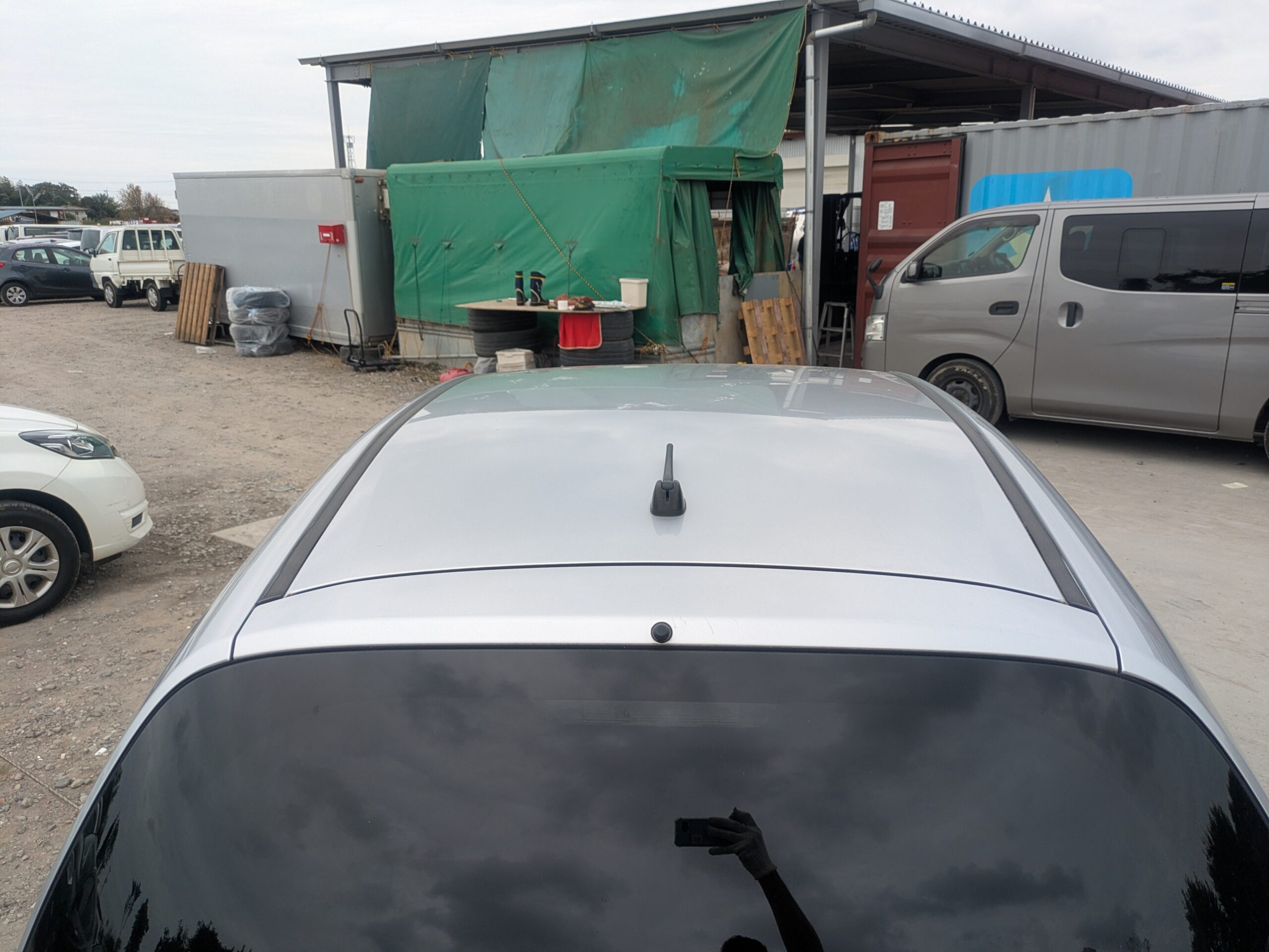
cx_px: 634
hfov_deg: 69.4
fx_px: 917
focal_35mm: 25
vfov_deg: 54.9
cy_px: 476
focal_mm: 5.43
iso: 55
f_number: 1.89
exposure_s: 1/748
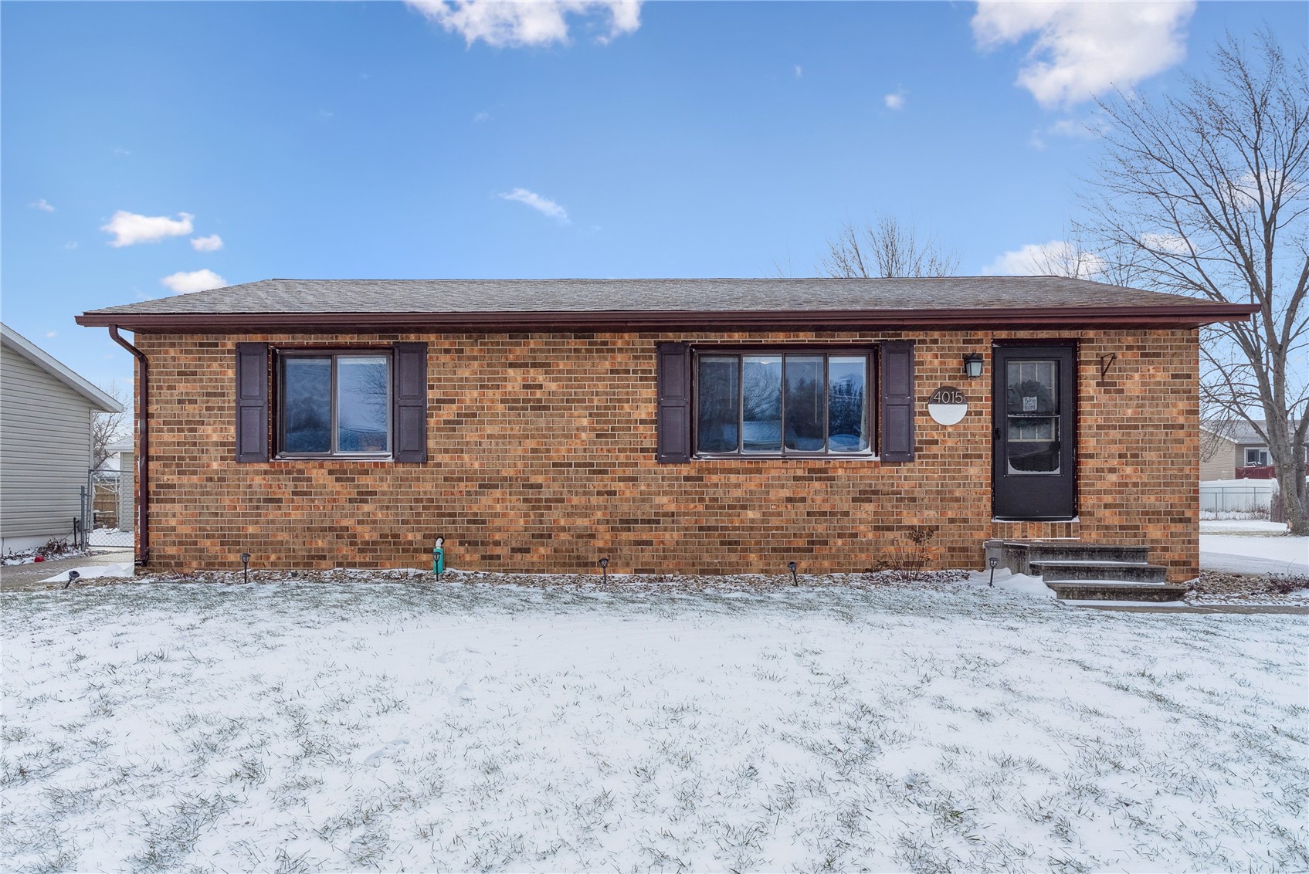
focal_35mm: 22
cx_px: 654
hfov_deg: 78.6
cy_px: 437
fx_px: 800
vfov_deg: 57.3
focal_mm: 22
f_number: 9
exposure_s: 1/1250
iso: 800
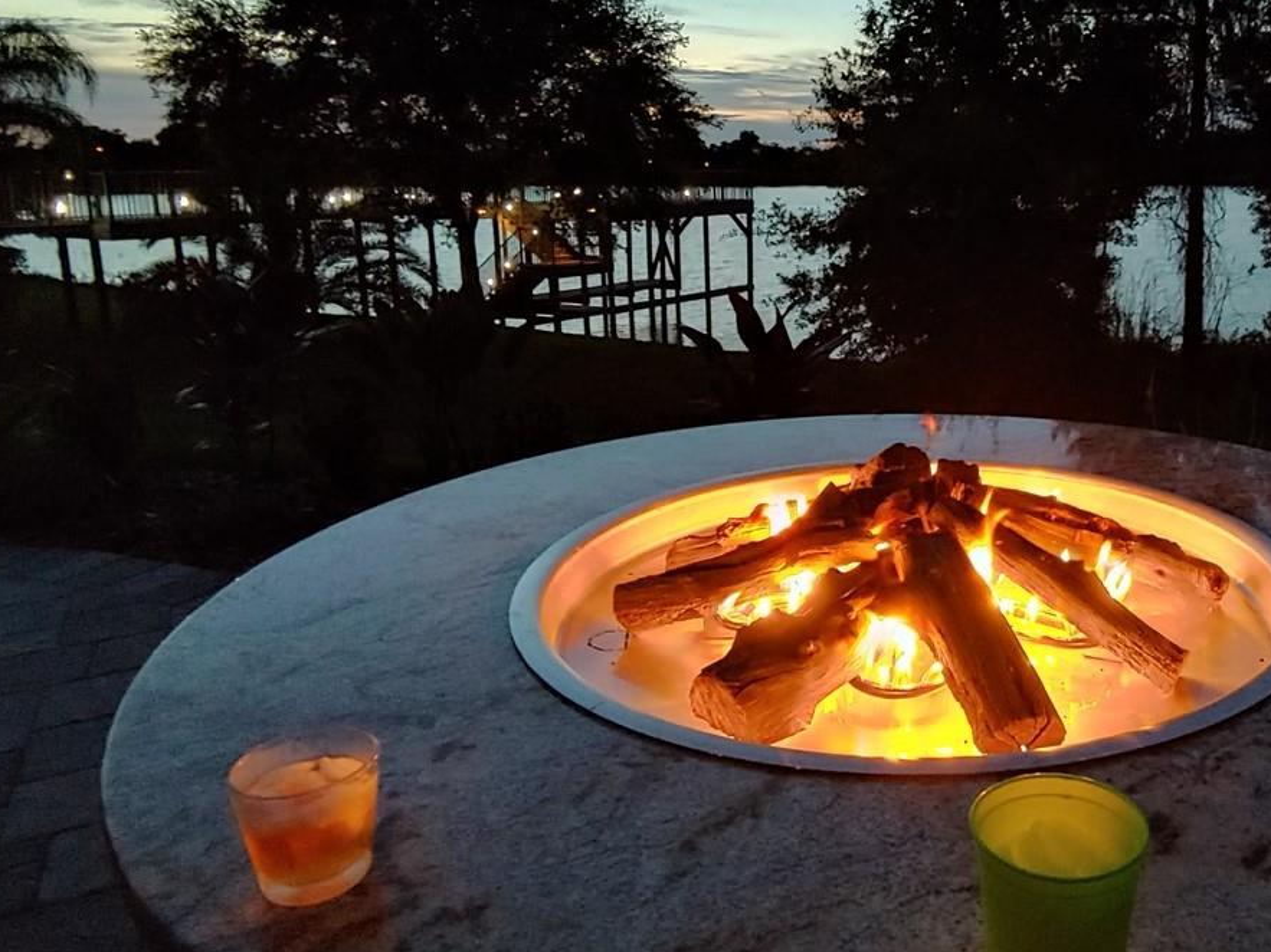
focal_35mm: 29
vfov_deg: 47.9
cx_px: 930
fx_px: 1065
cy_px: 368
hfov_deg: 58.9
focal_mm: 2.18
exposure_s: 1/15
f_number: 1.9
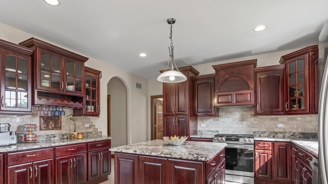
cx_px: 152
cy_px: 125
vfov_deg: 54.6
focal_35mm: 20
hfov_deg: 86.5
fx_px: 174
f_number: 8
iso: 400
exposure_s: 1/6
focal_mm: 16
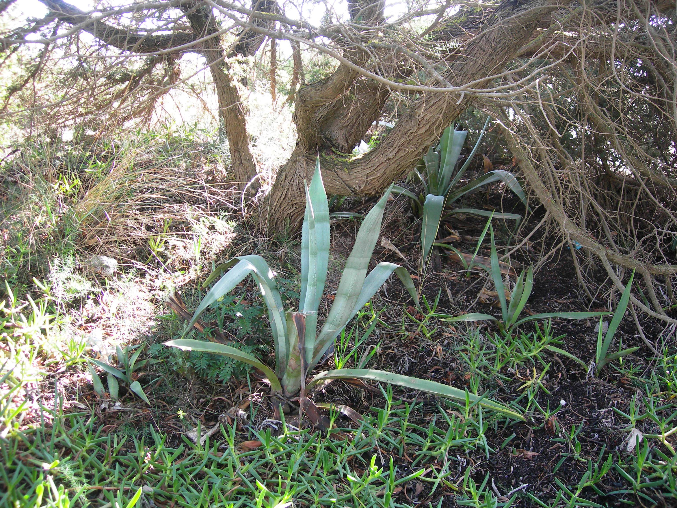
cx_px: 338
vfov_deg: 37.7
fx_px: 743
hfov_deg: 49.0
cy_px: 254
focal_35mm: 38
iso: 50
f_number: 2.8
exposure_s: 1/40
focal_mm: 7.8
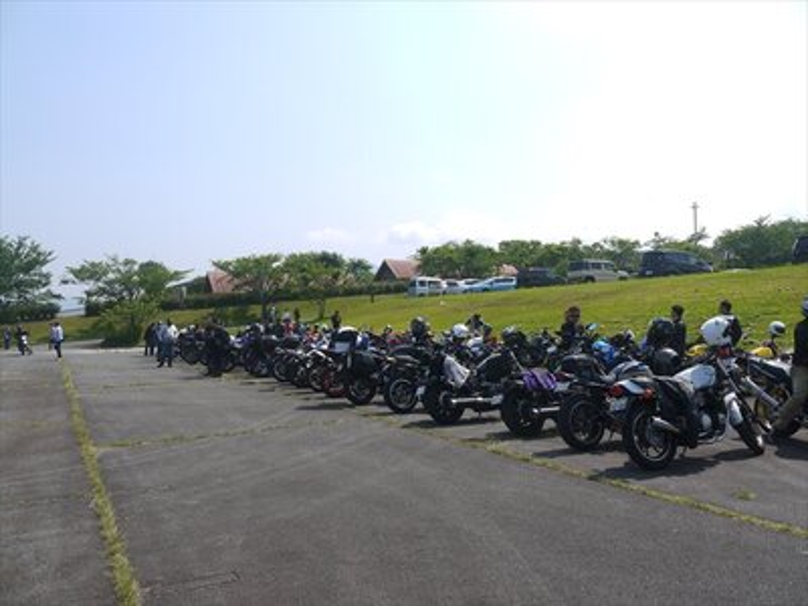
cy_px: 303
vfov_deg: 49.7
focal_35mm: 28
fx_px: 654
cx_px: 404
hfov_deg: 63.4
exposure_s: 1/500
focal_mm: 14
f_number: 7.1
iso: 160
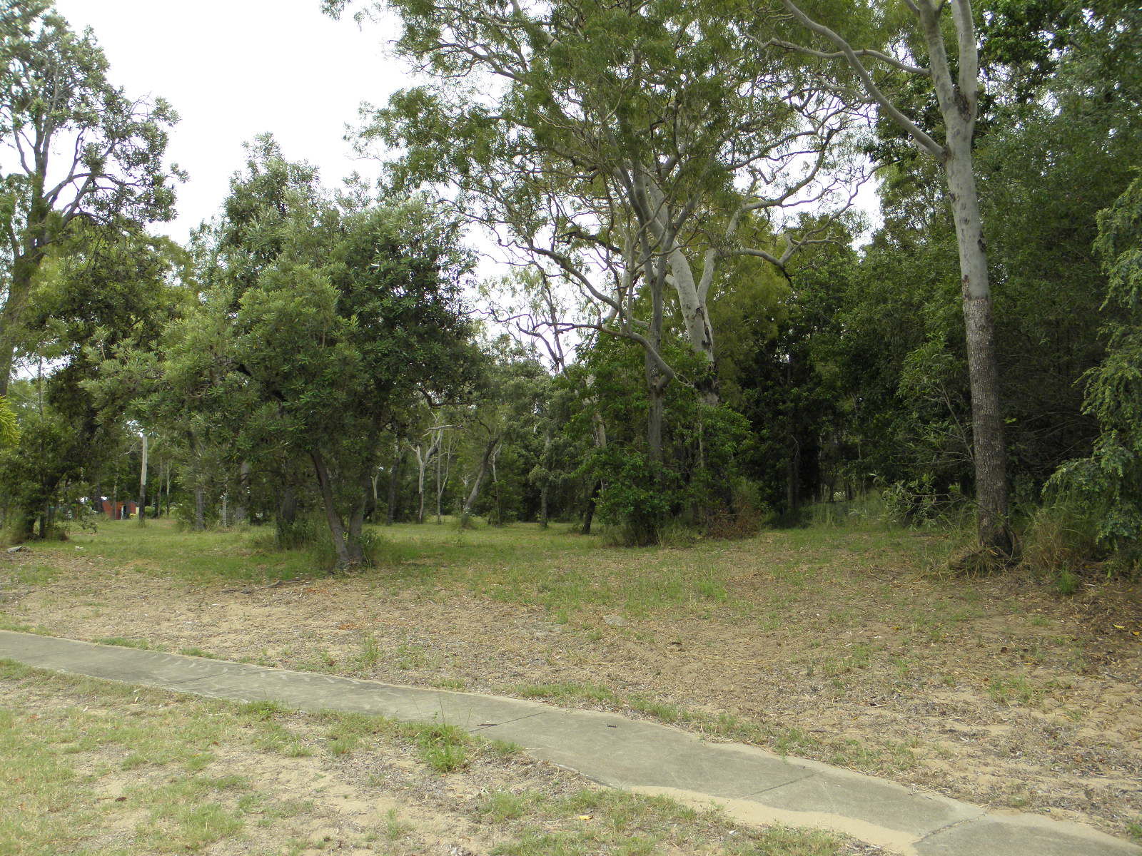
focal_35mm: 28
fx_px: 924
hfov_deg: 63.4
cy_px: 428
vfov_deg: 49.7
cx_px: 571
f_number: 3.5
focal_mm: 5
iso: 100
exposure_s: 1/160
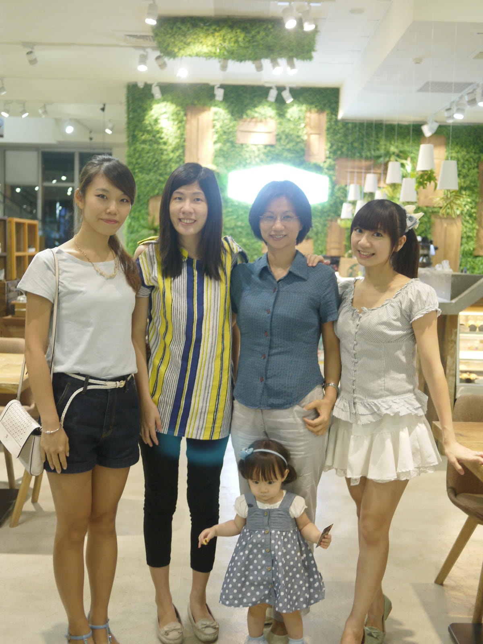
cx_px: 242
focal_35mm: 40
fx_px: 744
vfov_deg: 46.8
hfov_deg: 36.0
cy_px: 322
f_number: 1.7
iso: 250
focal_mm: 20
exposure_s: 1/60
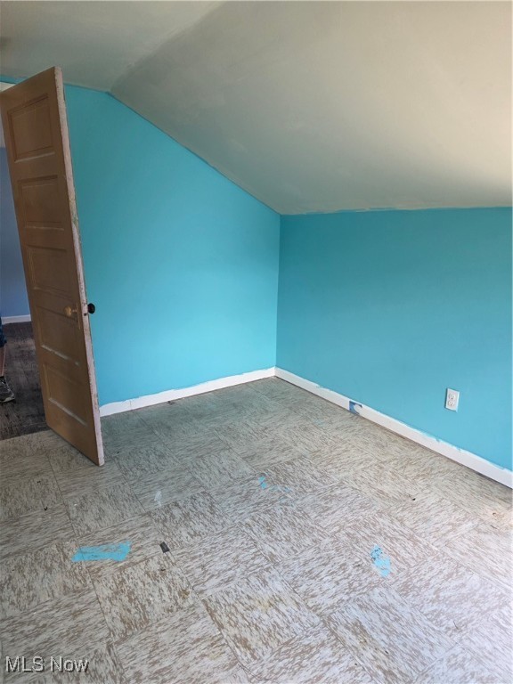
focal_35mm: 23
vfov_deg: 73.9
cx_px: 256
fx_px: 454
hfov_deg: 58.9
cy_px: 342
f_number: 1.7
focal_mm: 6.3
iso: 320
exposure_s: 1/120
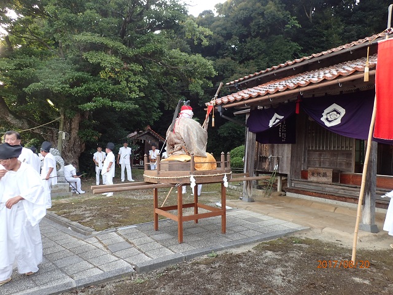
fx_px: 284
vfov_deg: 54.9
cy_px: 148
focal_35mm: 25
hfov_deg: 69.4
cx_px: 196
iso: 100
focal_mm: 4.5
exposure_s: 1/80
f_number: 2.8
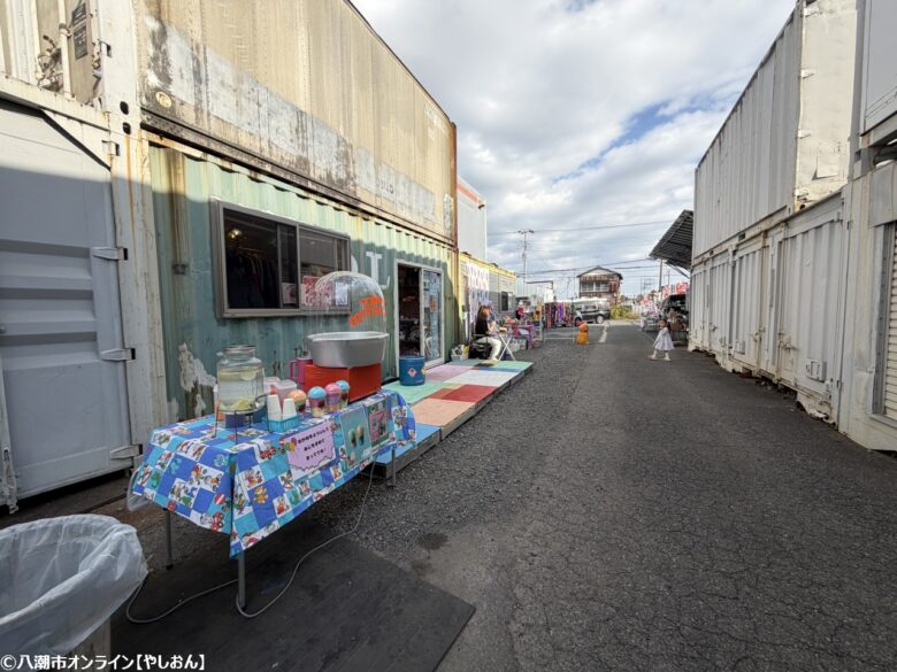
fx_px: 363
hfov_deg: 102.1
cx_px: 448
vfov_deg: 85.7
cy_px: 336
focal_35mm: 14
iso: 32
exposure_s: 1/770
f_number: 2.2
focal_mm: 2.22
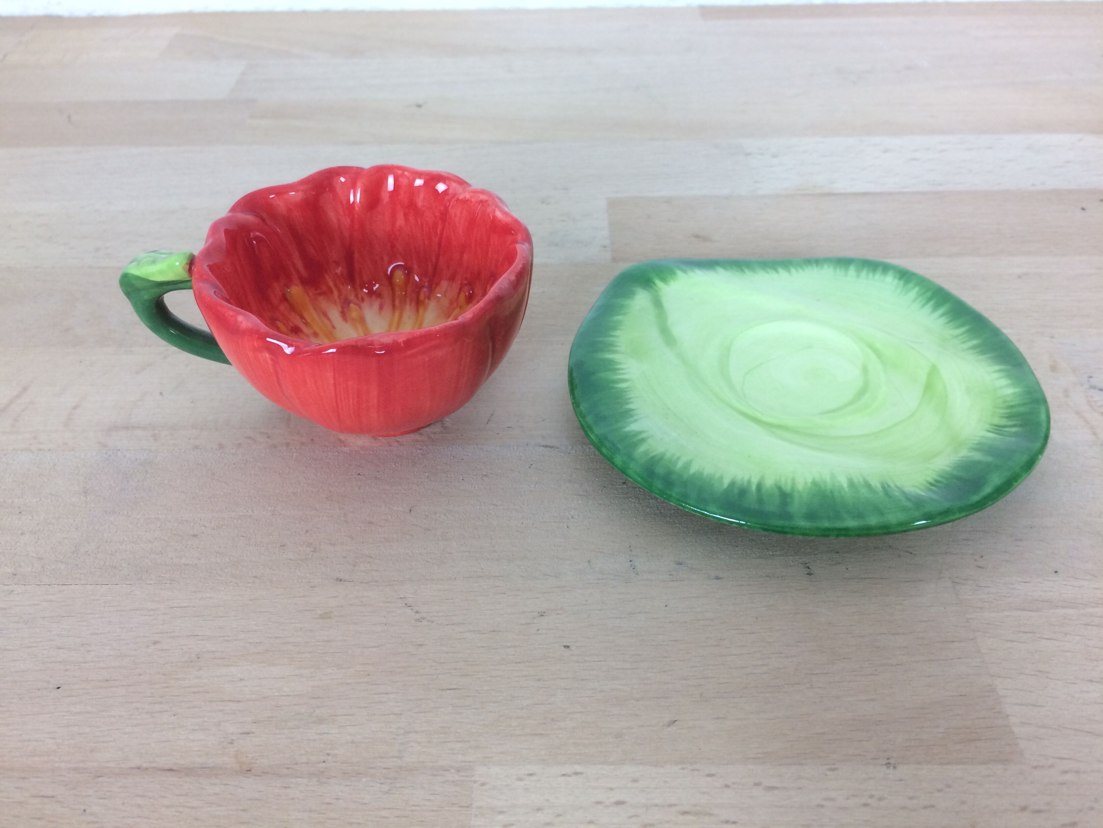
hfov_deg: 61.7
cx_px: 552
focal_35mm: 29
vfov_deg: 48.2
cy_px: 414
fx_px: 924
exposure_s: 1/33
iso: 50
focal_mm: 4.15
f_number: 2.2
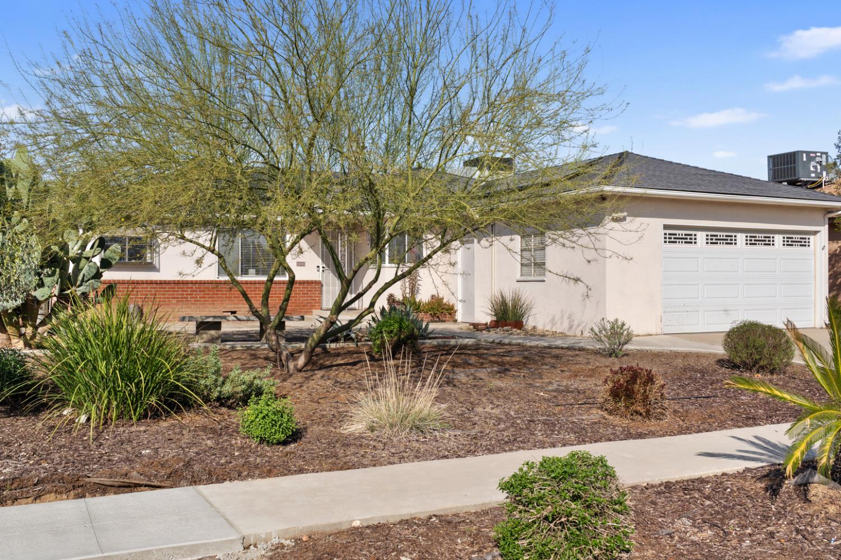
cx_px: 420
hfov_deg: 56.8
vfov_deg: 39.6
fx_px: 778
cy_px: 280
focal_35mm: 33
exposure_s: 1/500
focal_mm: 22.2
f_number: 6.3
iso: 125
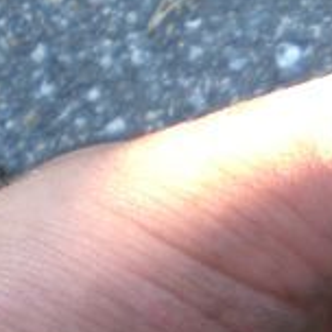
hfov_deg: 11.5
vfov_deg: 11.9
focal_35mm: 141
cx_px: 603
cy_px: 465
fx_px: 1530
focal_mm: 6.3
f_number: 3.1
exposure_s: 1/160
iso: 100
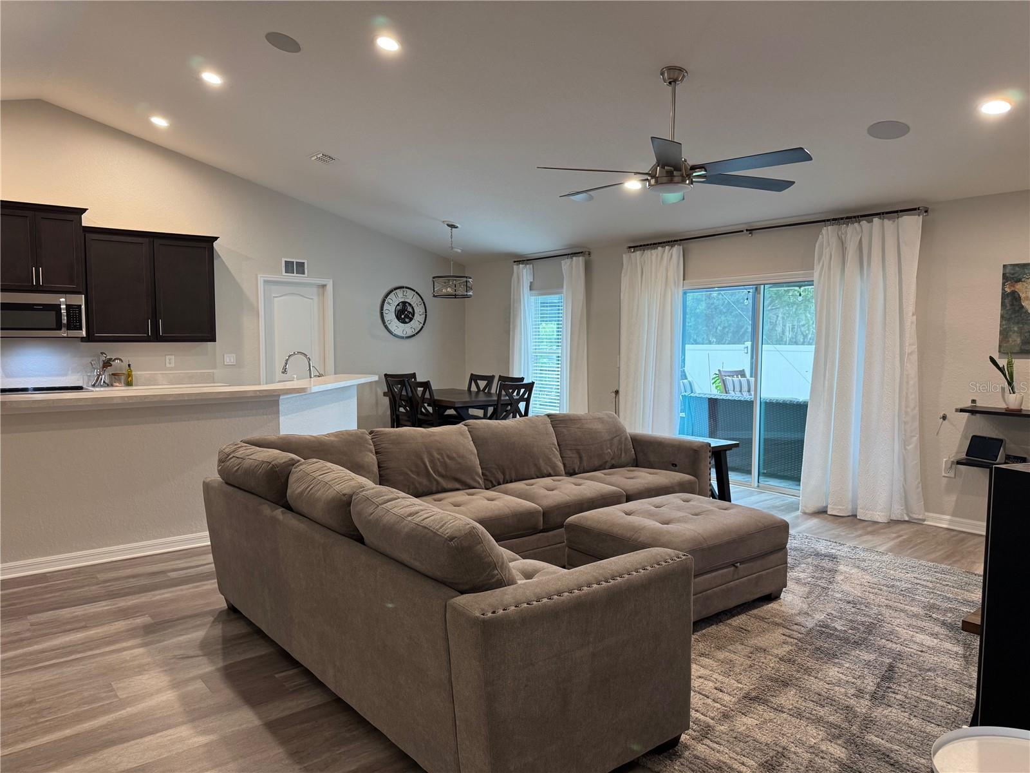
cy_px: 386
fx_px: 714
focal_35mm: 24
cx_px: 515
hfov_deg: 71.6
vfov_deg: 56.8
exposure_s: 1/120
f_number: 1.78
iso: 200
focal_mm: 6.76
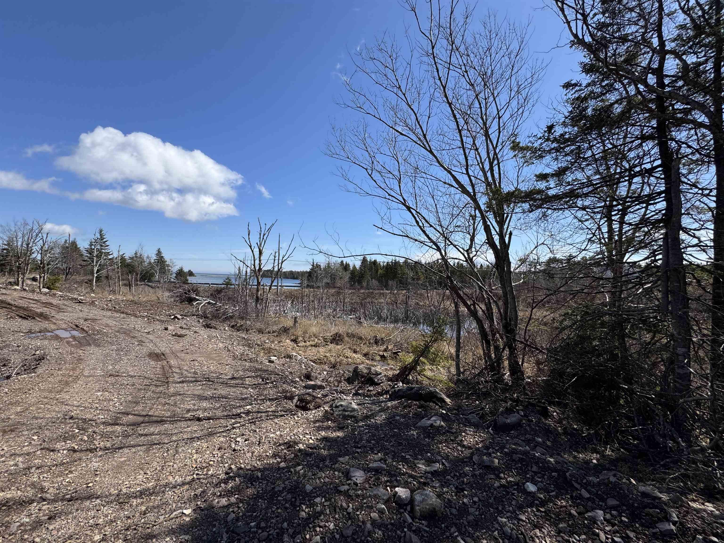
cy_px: 272
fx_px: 293
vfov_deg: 85.7
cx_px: 362
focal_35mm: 14
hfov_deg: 102.1
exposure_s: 1/2674
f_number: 2.2
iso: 50
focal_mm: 2.22
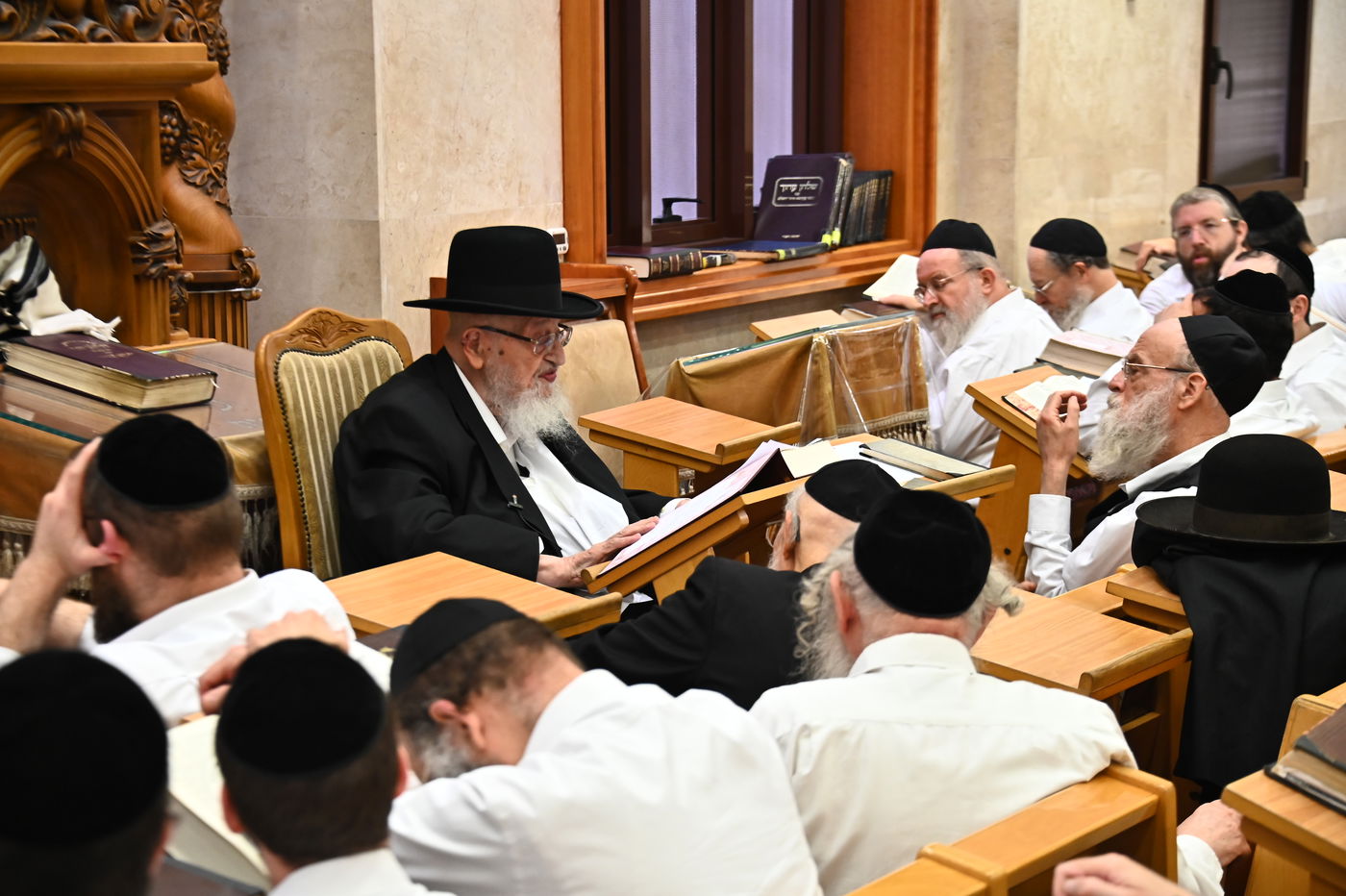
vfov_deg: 13.7
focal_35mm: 100
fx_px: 3737
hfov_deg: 20.4
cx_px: 673
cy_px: 448
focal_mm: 100
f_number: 7.1
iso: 2500
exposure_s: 1/100
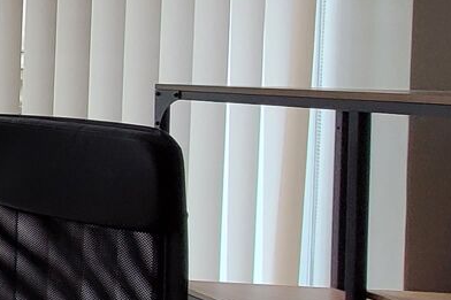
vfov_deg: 19.5
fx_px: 864
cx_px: -495
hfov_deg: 17.8
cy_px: 66
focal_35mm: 69
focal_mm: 1.74
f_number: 2.2
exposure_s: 1/100
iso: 80
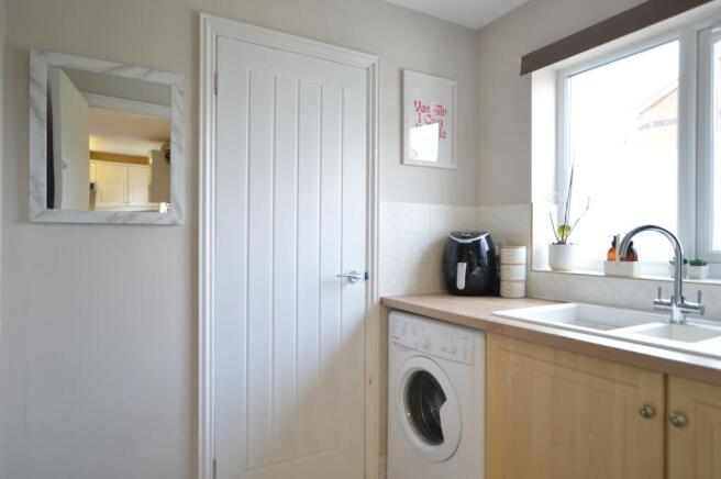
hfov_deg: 81.3
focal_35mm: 21
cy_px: 240
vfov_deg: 59.4
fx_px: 420
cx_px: 360
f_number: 3.5
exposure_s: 1/20
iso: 100
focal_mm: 14
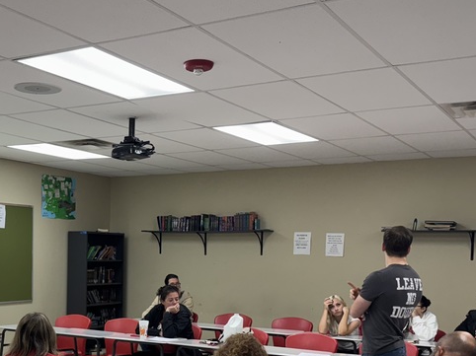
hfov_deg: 36.8
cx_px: 134
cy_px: 274
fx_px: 701
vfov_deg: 28.1
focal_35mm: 51
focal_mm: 6.76
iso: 200
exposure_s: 1/120
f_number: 1.78
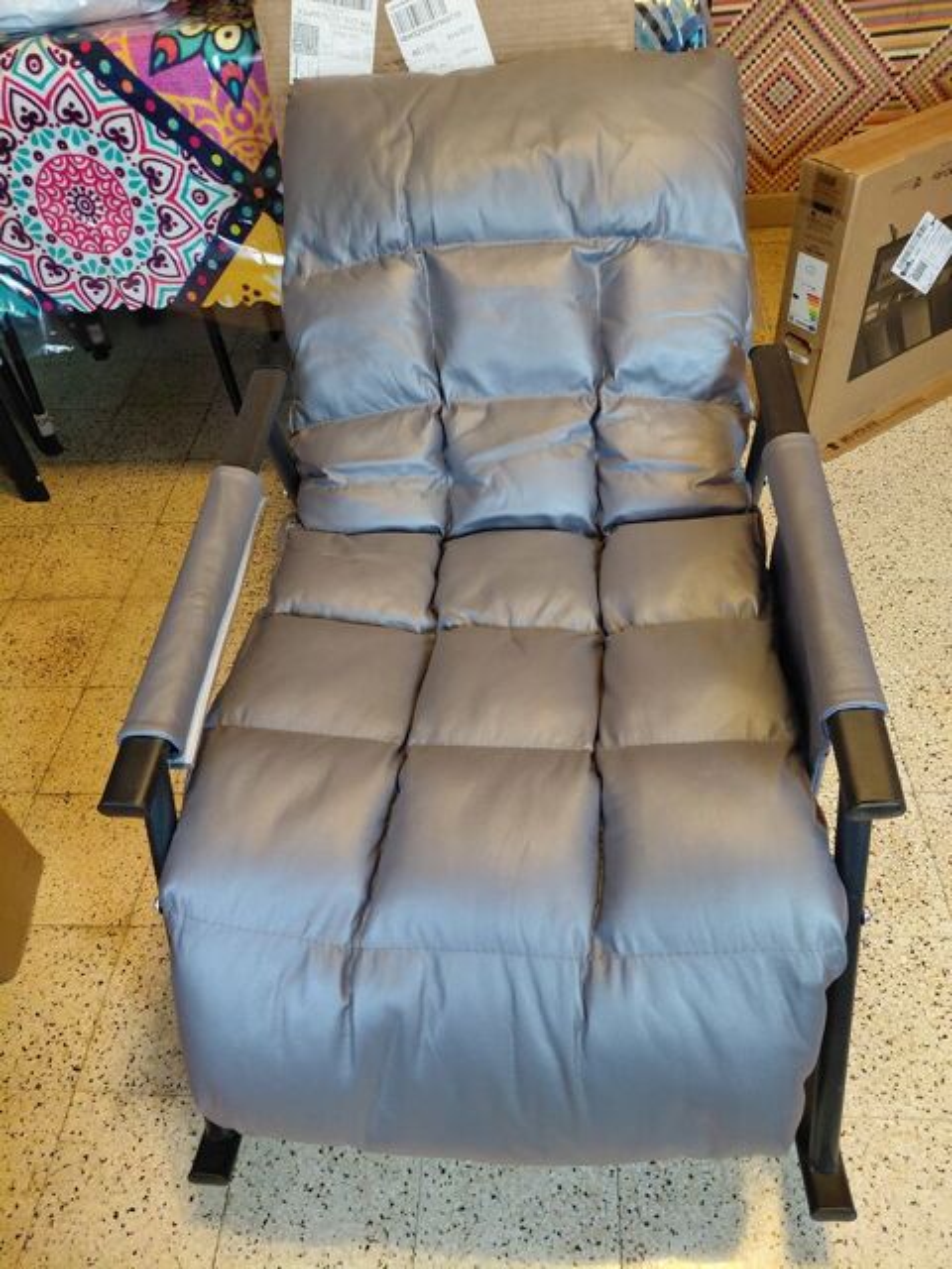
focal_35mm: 25
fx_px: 917
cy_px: 634
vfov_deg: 69.4
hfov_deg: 54.9
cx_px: 476
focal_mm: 4.69
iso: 400
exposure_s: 1/50.1
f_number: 1.8
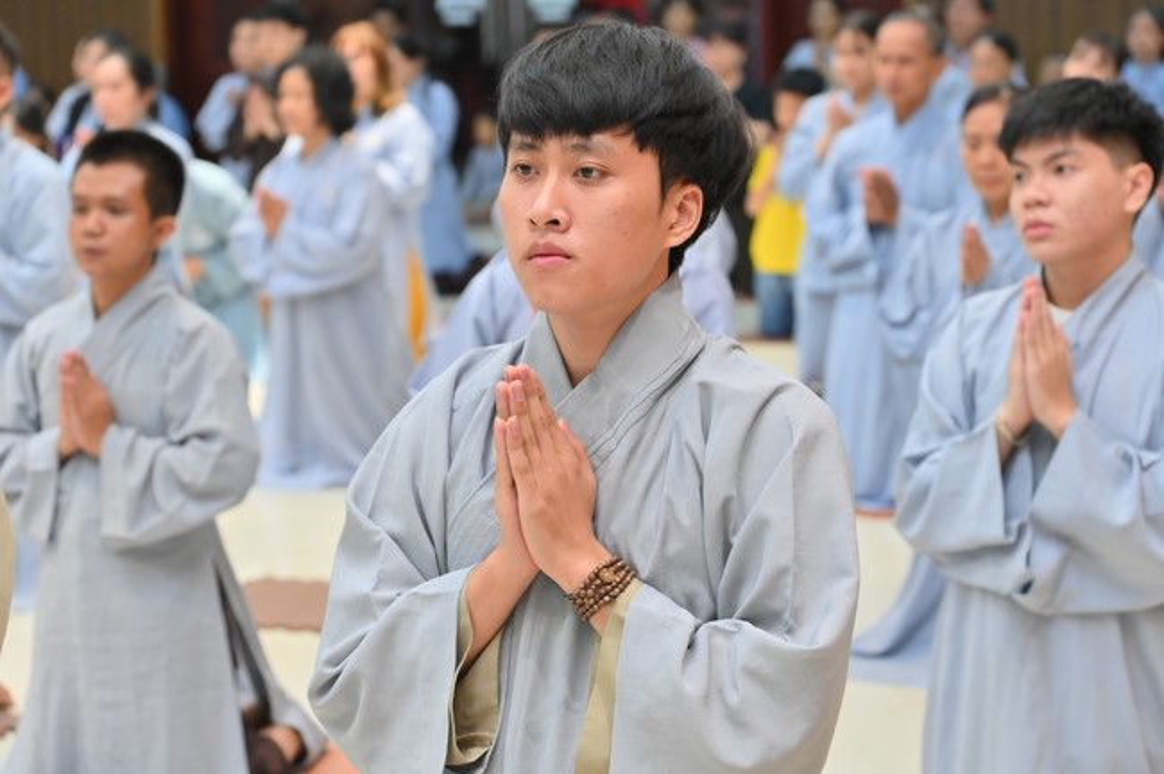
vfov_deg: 14.4
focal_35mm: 95
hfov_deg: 21.5
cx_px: 582
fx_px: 3069
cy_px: 387
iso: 1600
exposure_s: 1/60
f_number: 5
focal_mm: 95
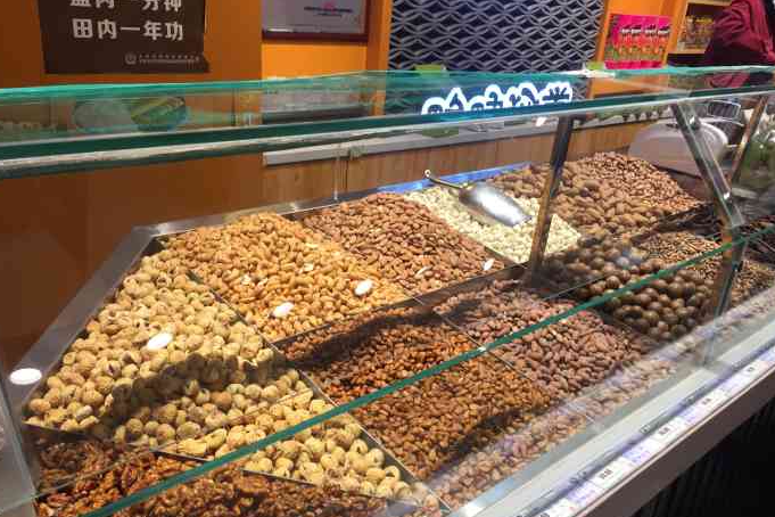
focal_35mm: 31
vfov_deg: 42.2
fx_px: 667
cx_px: 384
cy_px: 296
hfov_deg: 60.3
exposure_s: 1/50
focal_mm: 4.15
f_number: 2.2
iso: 32
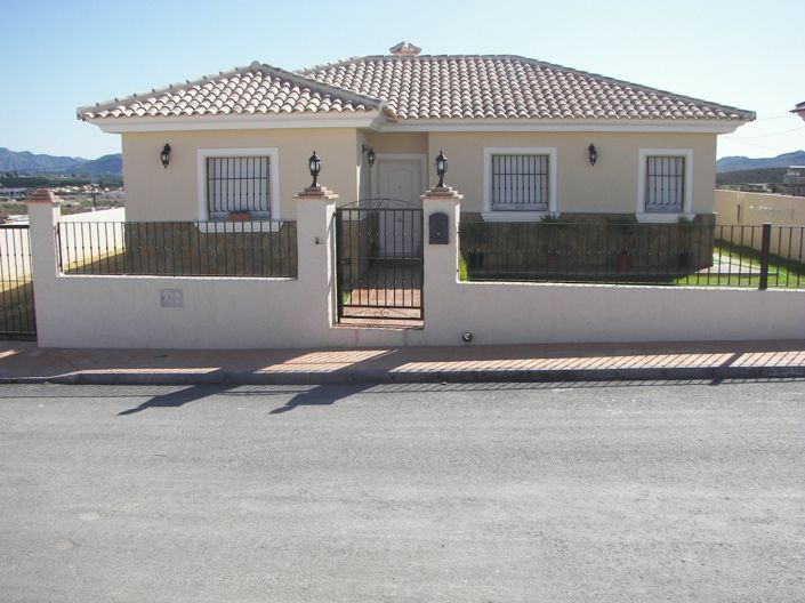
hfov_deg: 51.4
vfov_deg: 39.6
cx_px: 402
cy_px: 302
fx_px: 837
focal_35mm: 36
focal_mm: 6
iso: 64
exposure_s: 1/800
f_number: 4
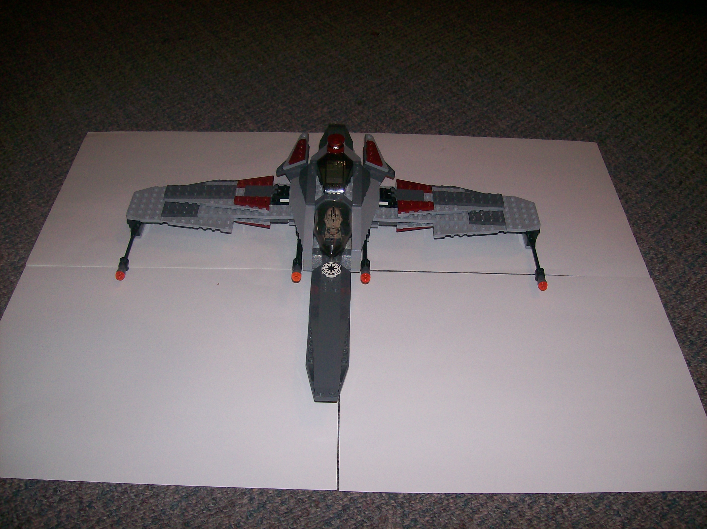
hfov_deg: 51.4
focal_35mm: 36
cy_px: 264
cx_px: 354
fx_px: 735
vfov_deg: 39.6
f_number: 2.7
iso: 80
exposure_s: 1/64
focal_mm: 6
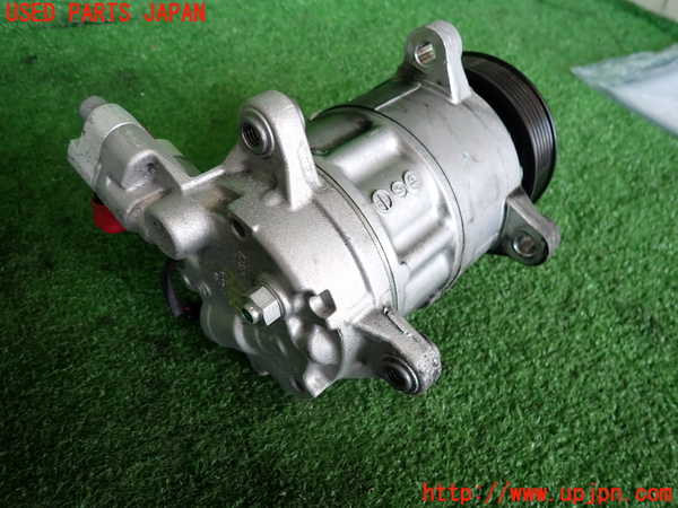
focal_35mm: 25
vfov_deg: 54.9
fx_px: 490
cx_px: 339
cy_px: 254
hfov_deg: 69.4
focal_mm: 4.5
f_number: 2
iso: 160
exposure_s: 1/60
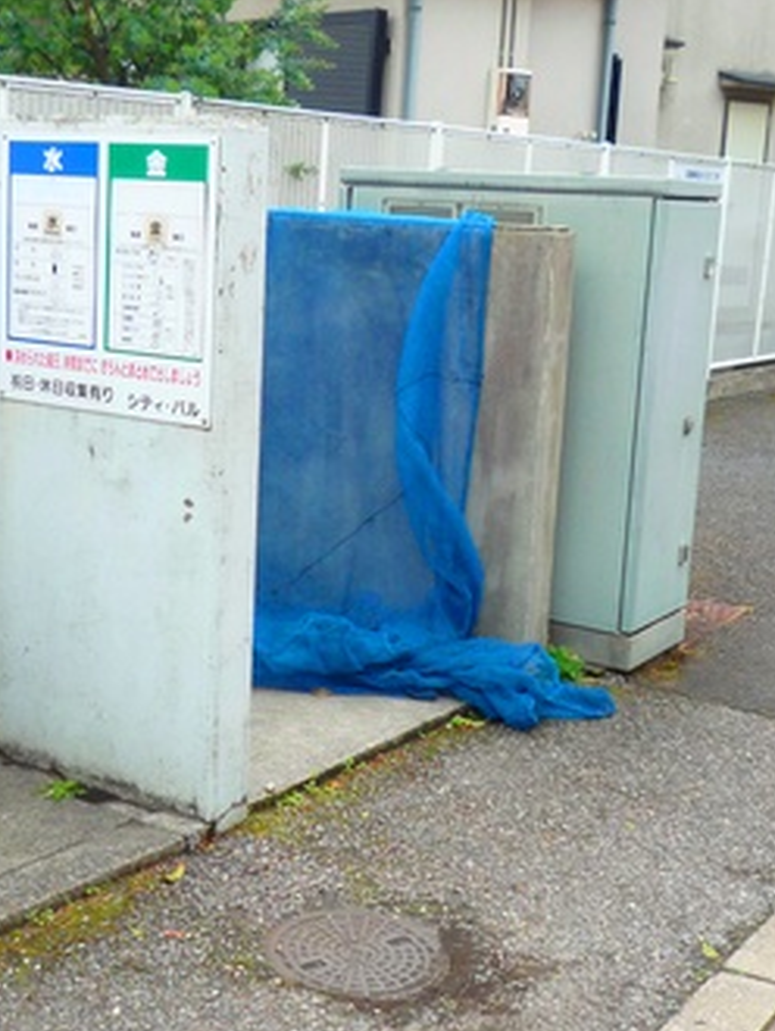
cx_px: 273
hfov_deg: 27.4
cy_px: 475
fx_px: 1580
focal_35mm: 53
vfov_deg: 36.1
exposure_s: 1/500
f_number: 2.8
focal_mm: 4.4
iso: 100
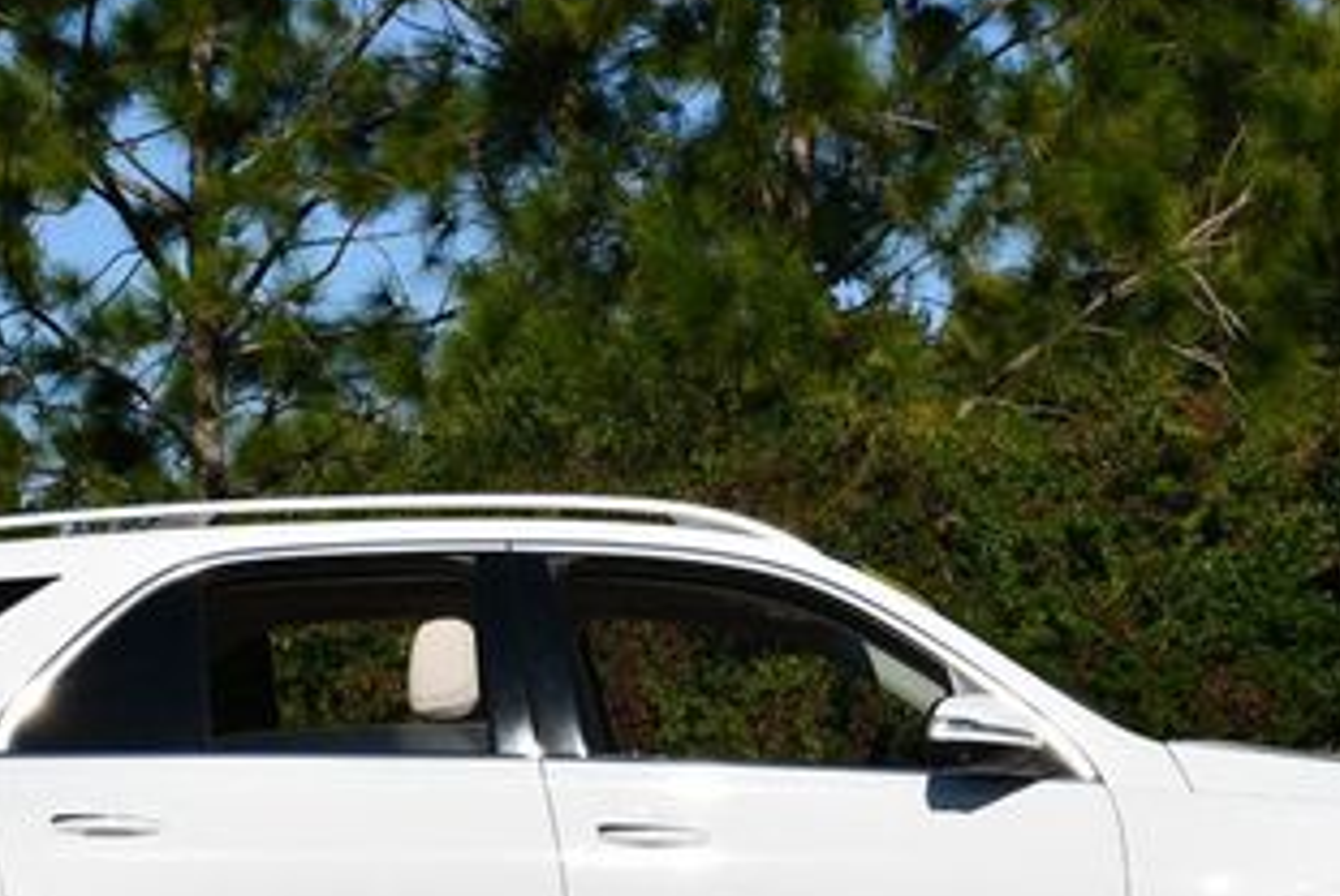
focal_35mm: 148
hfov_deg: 13.9
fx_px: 5514
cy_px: 646
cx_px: 608
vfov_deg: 9.3
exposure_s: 1/400
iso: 100
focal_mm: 36
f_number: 10
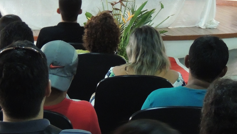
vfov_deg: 8.7
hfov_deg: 15.6
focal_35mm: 138
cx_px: 133
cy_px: 4
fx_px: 867
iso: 800
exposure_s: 1/13
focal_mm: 10.7
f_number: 3.7
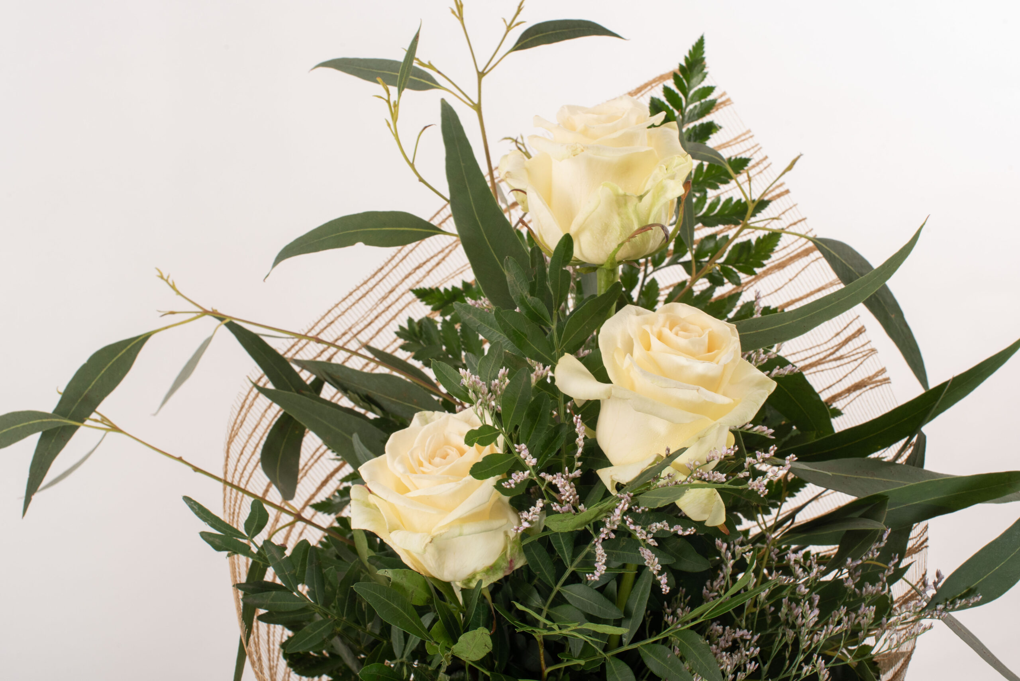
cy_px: 340
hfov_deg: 39.6
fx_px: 1417
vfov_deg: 27.0
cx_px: 510
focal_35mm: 50
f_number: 13
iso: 640
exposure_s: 1/160
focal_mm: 50
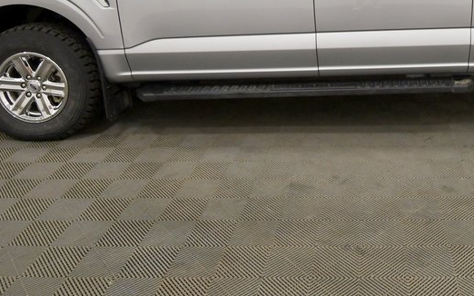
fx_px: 491
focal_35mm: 38
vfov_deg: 31.2
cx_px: 380
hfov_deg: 48.6
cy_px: 3
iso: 800
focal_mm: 13
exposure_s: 1/200
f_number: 4.8
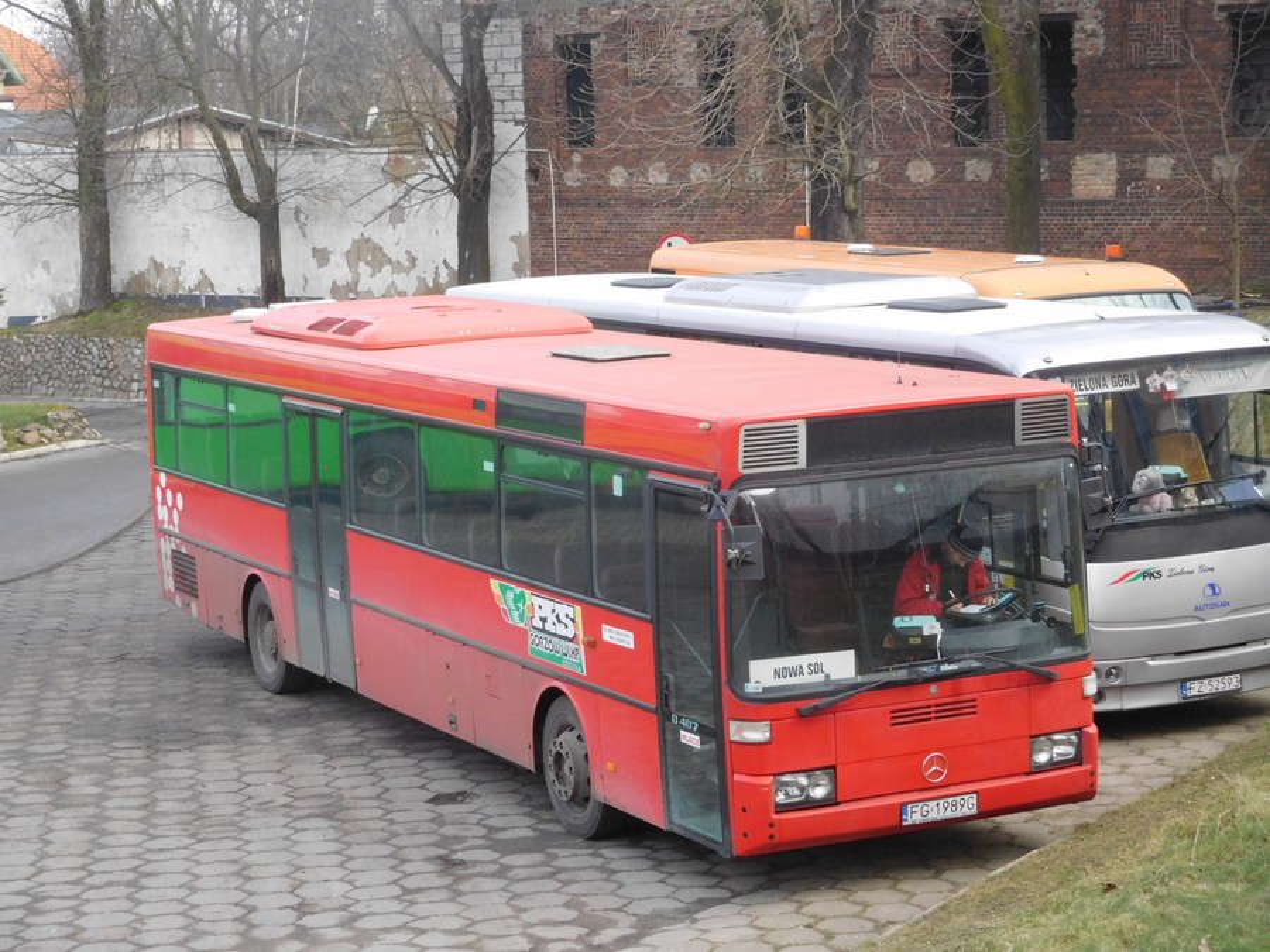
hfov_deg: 24.4
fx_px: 2935
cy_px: 476
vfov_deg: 18.4
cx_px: 635
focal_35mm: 80
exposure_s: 1/250
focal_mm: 14.3
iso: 280
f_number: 4.6
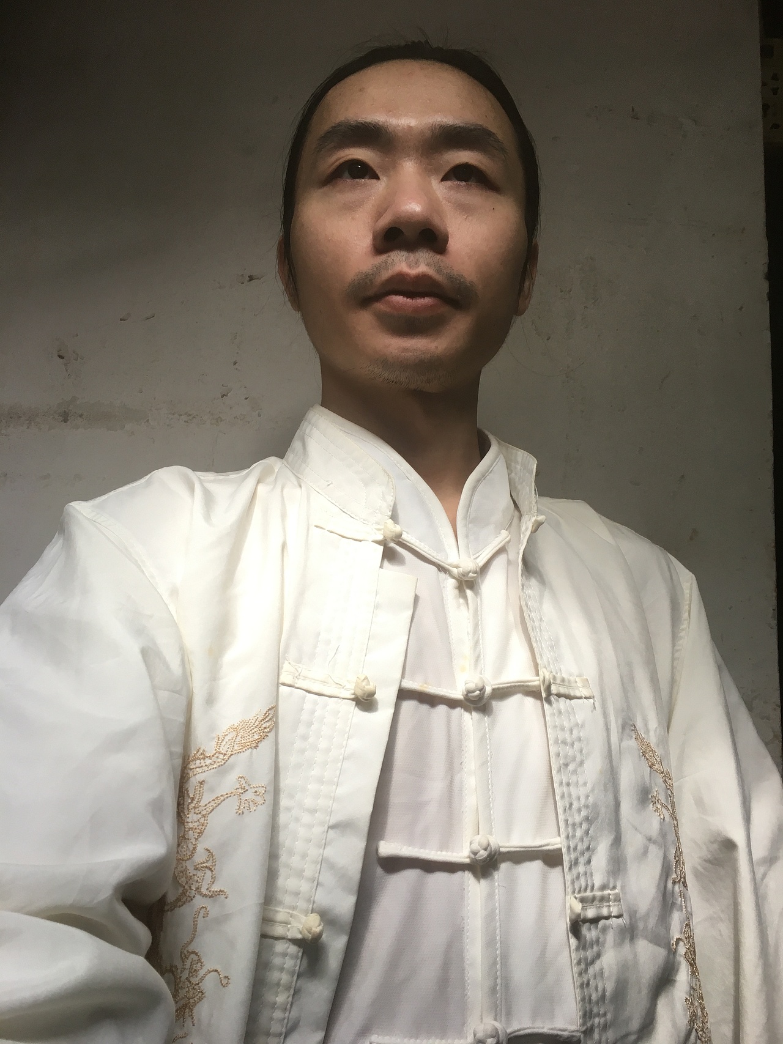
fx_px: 875
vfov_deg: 61.7
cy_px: 522
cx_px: 392
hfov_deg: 48.2
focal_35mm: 29
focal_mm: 4.15
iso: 25
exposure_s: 1/33
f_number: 2.2
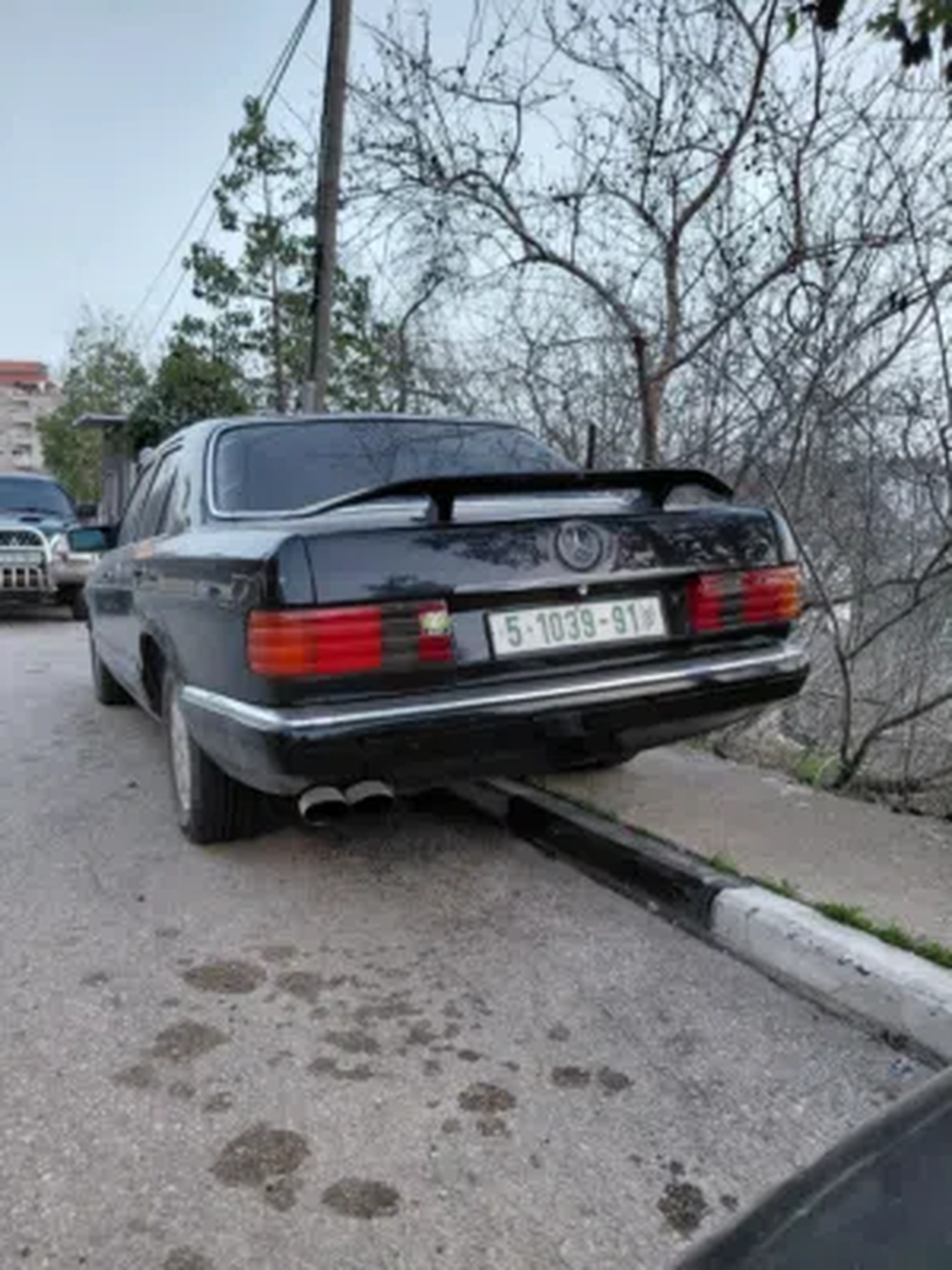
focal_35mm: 25
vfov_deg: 69.4
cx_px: 476
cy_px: 635
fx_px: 917
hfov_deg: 54.9
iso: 160
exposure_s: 1/120
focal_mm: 4.69
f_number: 1.8
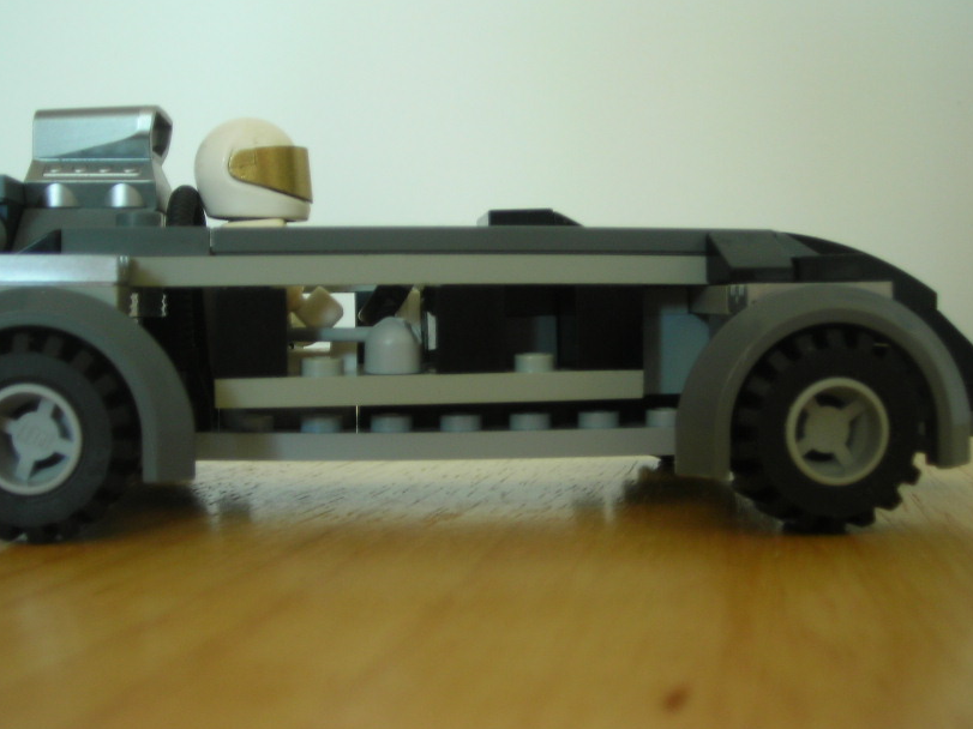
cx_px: 431
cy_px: 291
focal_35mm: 48
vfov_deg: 30.2
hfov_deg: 39.6
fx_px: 1349
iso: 50
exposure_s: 1/5.9
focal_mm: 6.3
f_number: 3.2
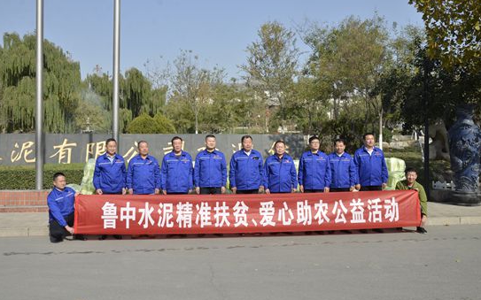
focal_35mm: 34
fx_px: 446
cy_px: 154
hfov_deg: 56.7
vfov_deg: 37.2
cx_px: 240
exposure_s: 1/500
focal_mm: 22
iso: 320
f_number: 11
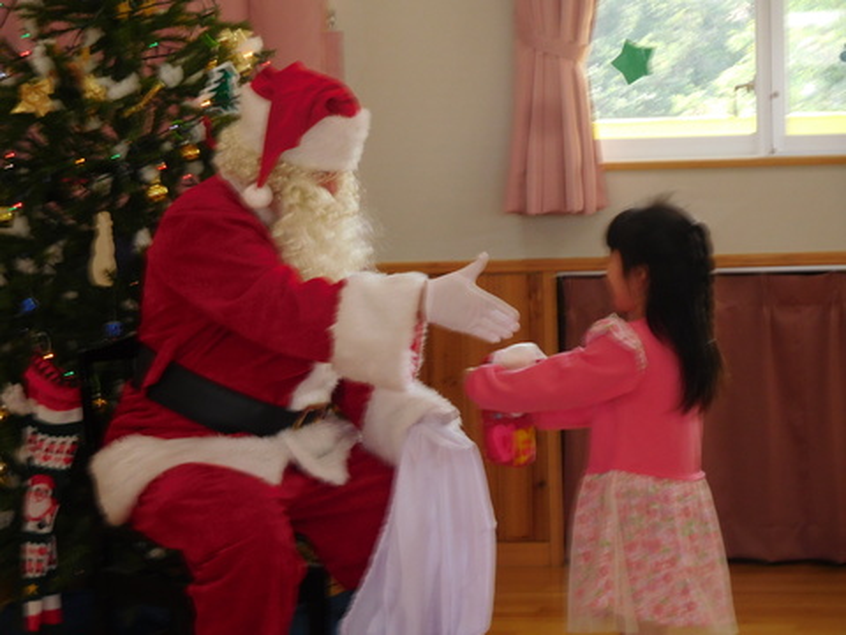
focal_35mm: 112
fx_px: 2737
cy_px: 318
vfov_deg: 13.2
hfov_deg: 17.6
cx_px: 423
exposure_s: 1/60
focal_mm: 20
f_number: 4.9
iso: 200
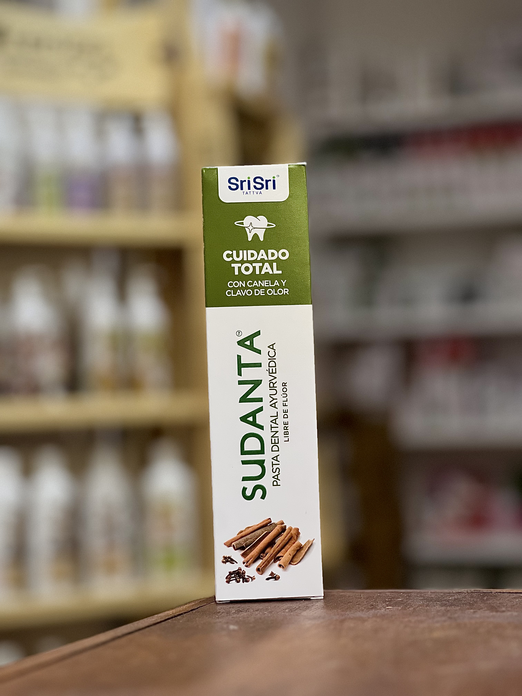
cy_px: 348
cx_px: 261
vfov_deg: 25.3
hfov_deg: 19.1
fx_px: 1548
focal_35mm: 77
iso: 400
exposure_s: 1/33
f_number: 2.8
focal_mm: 9
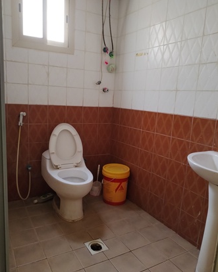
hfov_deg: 51.5
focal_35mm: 28
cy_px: 139
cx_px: 106
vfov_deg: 62.2
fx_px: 226
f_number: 1.8
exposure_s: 1/25
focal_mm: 4.75
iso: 799
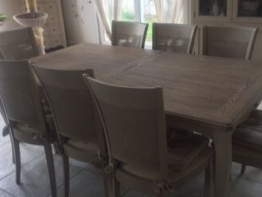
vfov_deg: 34.4
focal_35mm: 42
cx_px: 147
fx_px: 318
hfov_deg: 44.7
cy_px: 95
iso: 32
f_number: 2.2
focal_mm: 4.15
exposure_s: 1/50
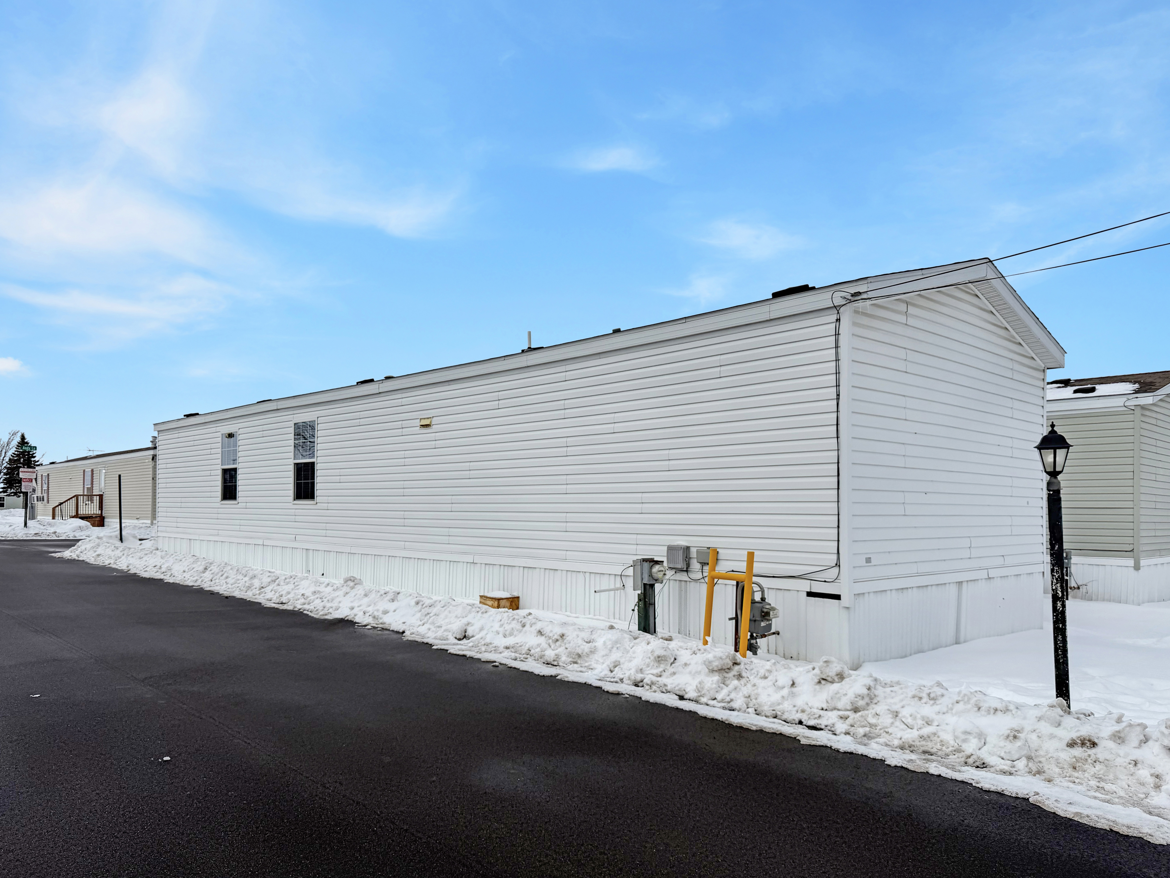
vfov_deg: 56.8
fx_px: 811
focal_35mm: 24
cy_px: 439
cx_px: 585
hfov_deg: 71.6
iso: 80
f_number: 1.78
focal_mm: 6.76
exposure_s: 1/11905
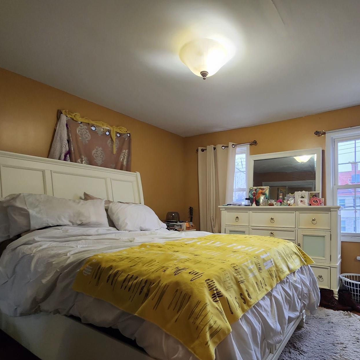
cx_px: 218
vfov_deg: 77.1
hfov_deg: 76.7
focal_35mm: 19
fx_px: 224
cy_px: 208
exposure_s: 1/30
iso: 400
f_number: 2.2
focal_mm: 2.2
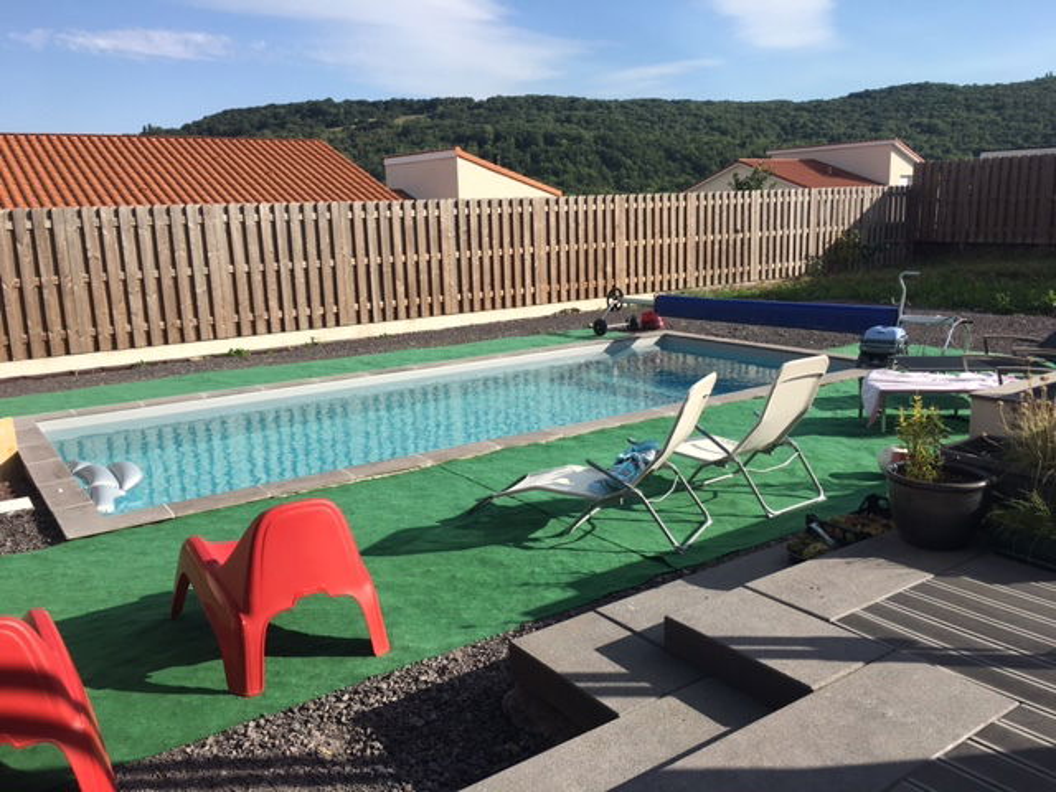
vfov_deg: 48.2
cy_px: 396
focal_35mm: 29
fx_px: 885
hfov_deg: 61.7
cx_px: 528
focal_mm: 4.15
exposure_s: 1/1538
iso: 25
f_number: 2.2
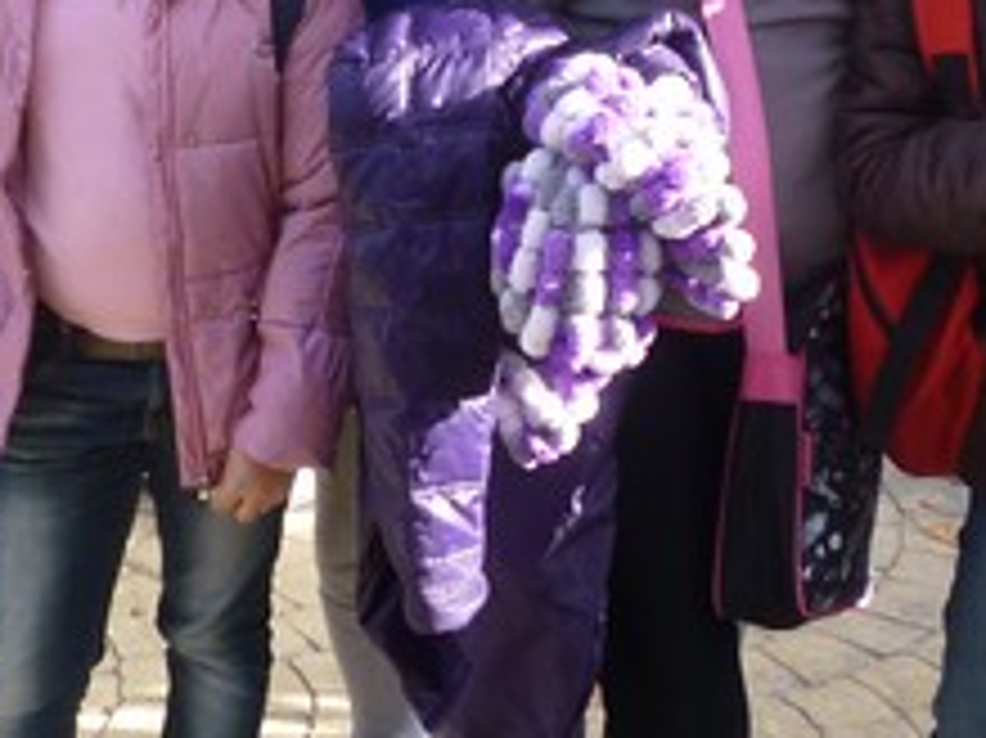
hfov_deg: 18.6
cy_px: -72
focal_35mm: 106
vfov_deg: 13.7
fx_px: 3018
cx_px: 437
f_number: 3.3
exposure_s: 1/125
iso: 80
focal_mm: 5.2
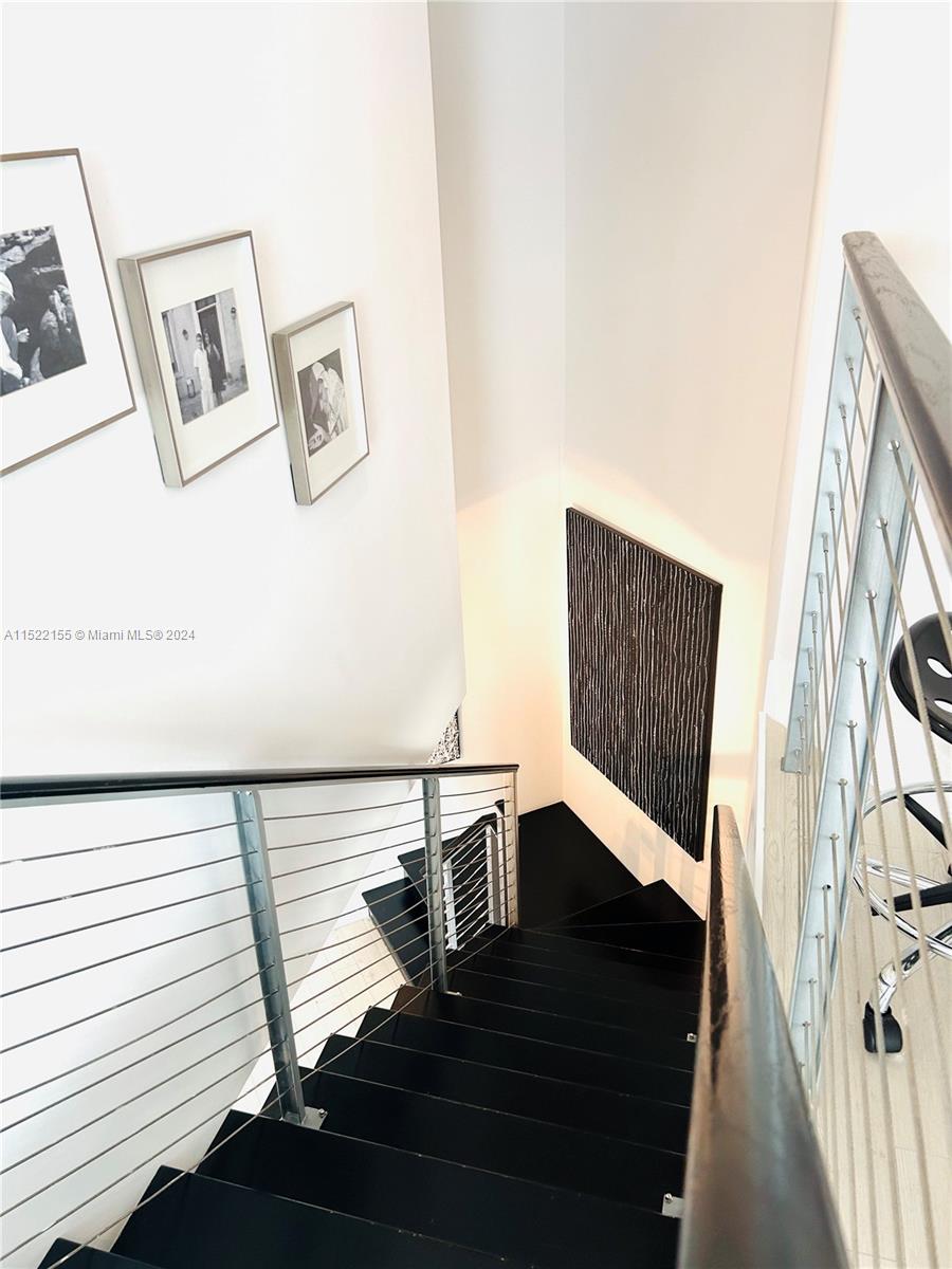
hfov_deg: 53.1
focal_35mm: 26
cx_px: 476
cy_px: 634
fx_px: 953
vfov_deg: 67.3
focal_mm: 5.7
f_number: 1.5
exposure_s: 1/60
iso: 125
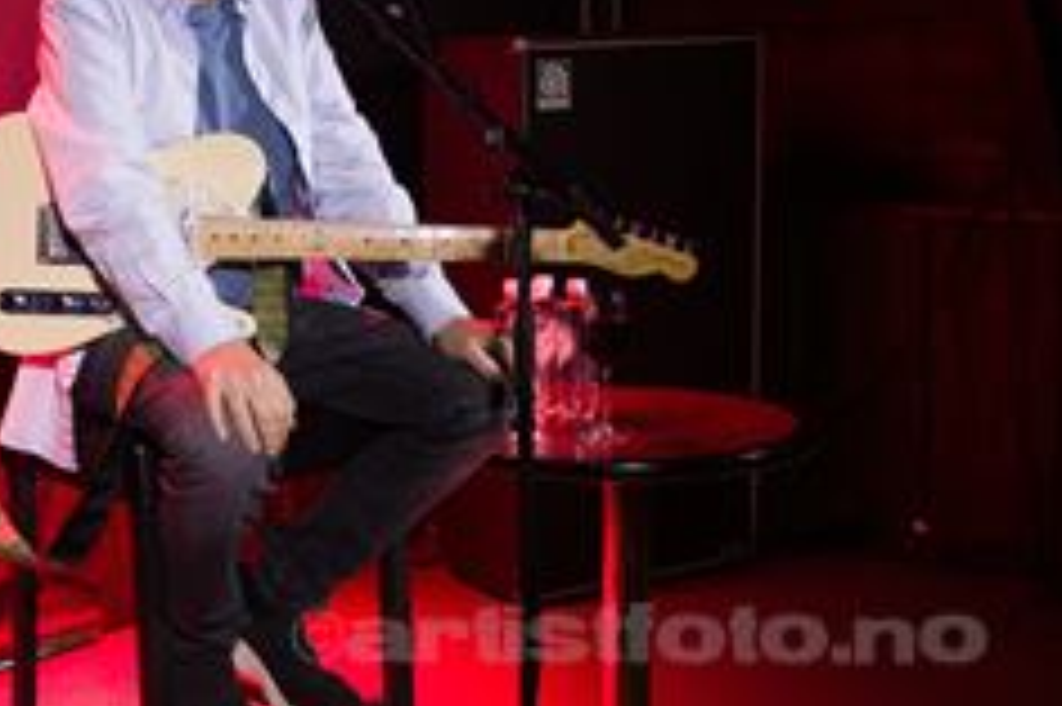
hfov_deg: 32.5
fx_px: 1798
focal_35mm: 61
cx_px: 324
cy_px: 310
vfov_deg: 22.2
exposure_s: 1/60
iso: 800
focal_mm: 20
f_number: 1.8
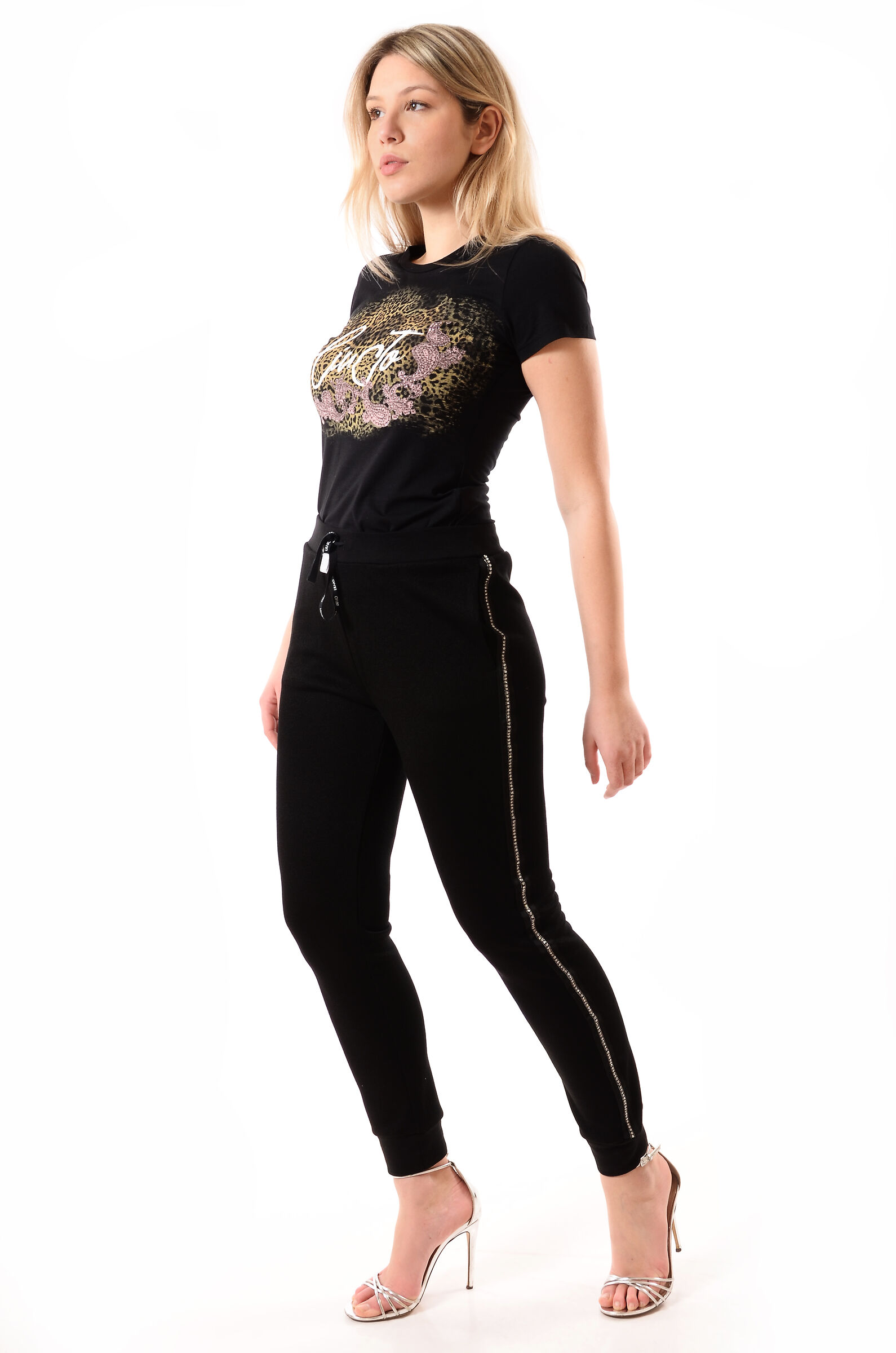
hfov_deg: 30.7
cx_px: 448
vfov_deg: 45.0
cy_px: 676
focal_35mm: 44
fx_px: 1631
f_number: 13
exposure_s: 1/125
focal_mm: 29
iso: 200
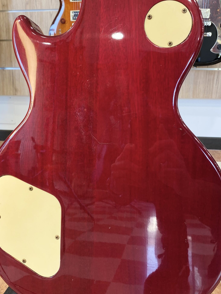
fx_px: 289
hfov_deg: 41.8
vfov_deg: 54.0
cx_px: 104
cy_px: 142
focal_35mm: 34
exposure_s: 1/50
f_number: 1.8
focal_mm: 4.25
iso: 100
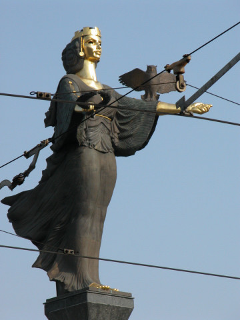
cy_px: 160
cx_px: 120
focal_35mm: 266
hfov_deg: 5.6
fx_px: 2459
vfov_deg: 7.4
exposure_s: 1/588
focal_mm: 67.7
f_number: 7.4
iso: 200
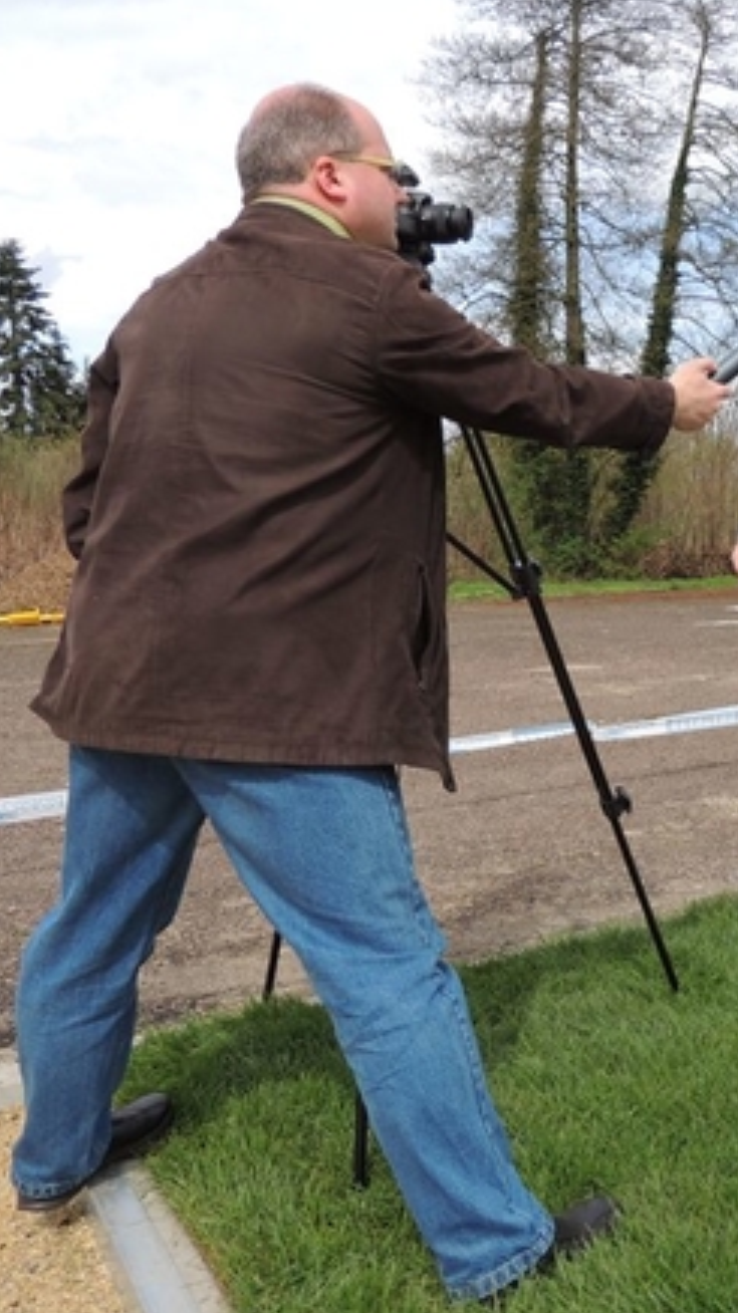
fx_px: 1253
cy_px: 660
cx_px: 678
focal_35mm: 36
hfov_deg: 31.2
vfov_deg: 55.3
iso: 100
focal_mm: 4.3
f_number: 3
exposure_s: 1/800
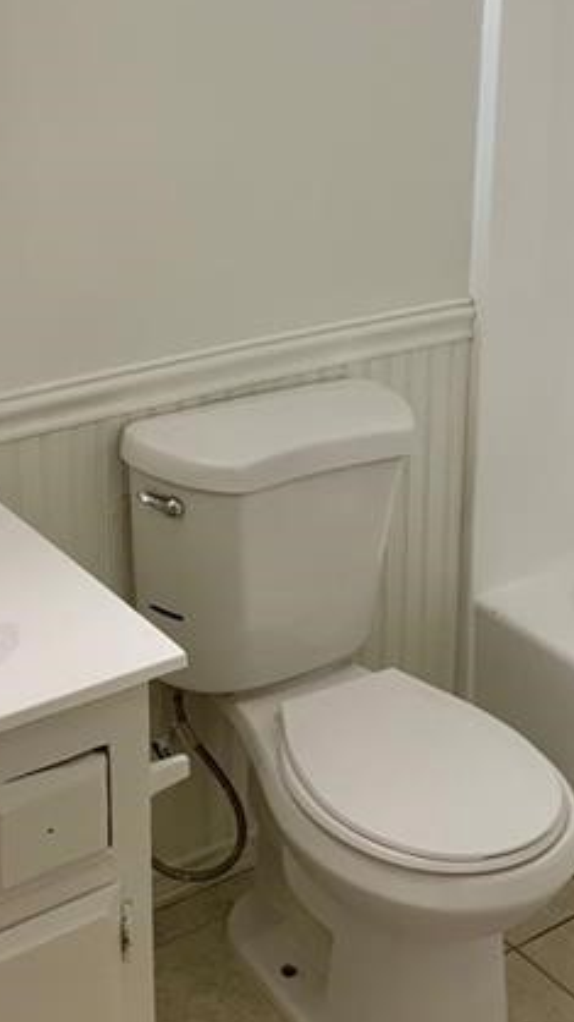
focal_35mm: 58
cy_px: 259
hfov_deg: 20.7
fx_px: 1570
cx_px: 274
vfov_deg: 35.3
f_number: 1.8
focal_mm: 3
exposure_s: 1/60
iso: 40
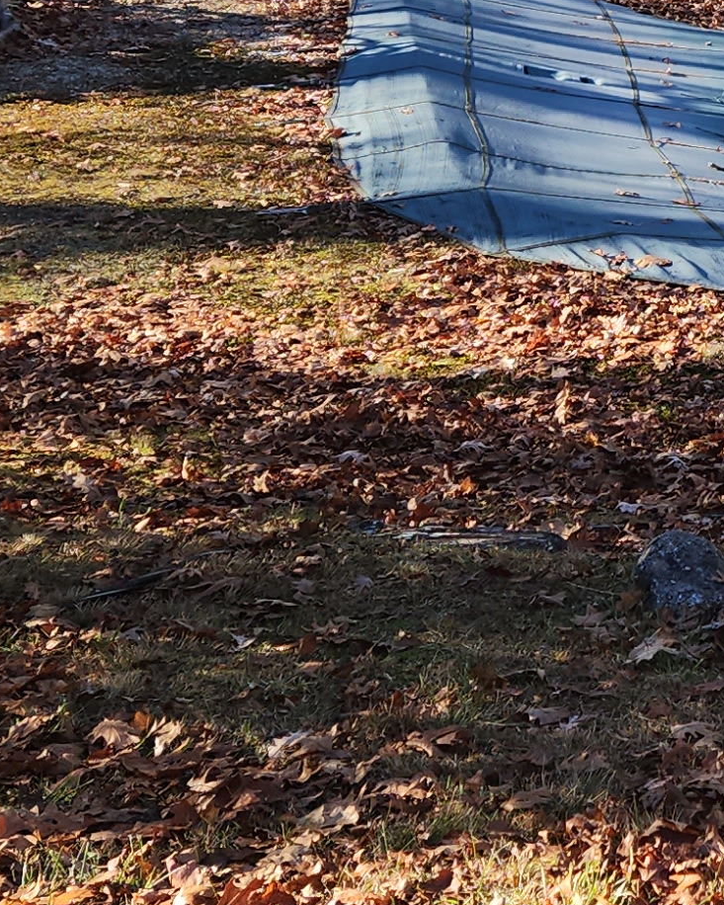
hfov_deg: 14.4
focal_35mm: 98
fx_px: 2624
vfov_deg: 18.8
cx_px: 1163
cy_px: -96
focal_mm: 5.4
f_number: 1.8
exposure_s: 1/358
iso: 20
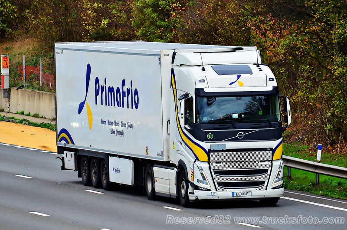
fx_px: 4329
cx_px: 174
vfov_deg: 3.0
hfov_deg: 4.6
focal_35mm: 450
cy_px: 115
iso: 800
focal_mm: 300
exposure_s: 1/640
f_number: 7.1
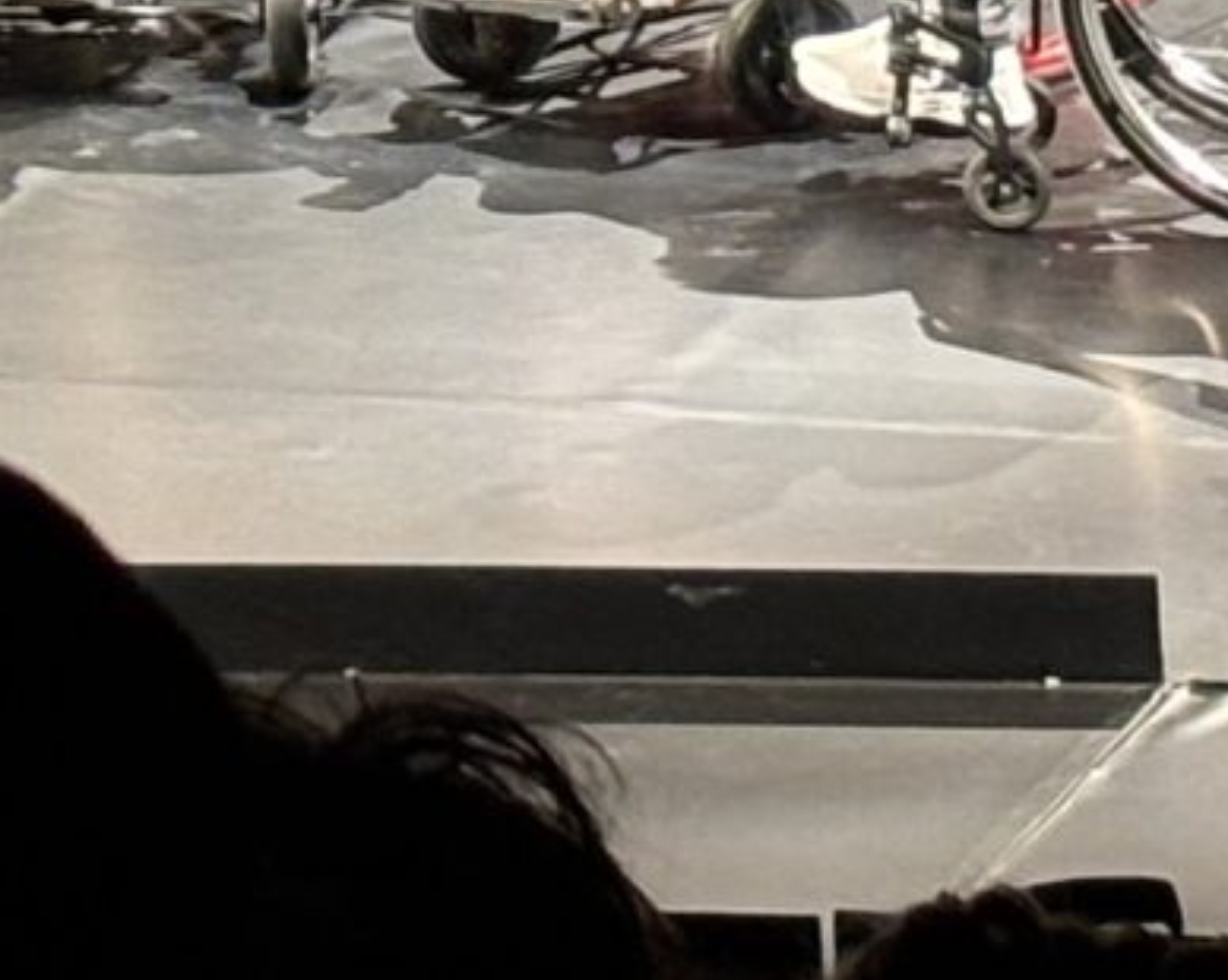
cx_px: 127
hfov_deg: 5.8
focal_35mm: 335
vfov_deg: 4.5
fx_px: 12169
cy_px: -1106
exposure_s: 1/50
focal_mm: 5.96
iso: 125
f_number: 1.6
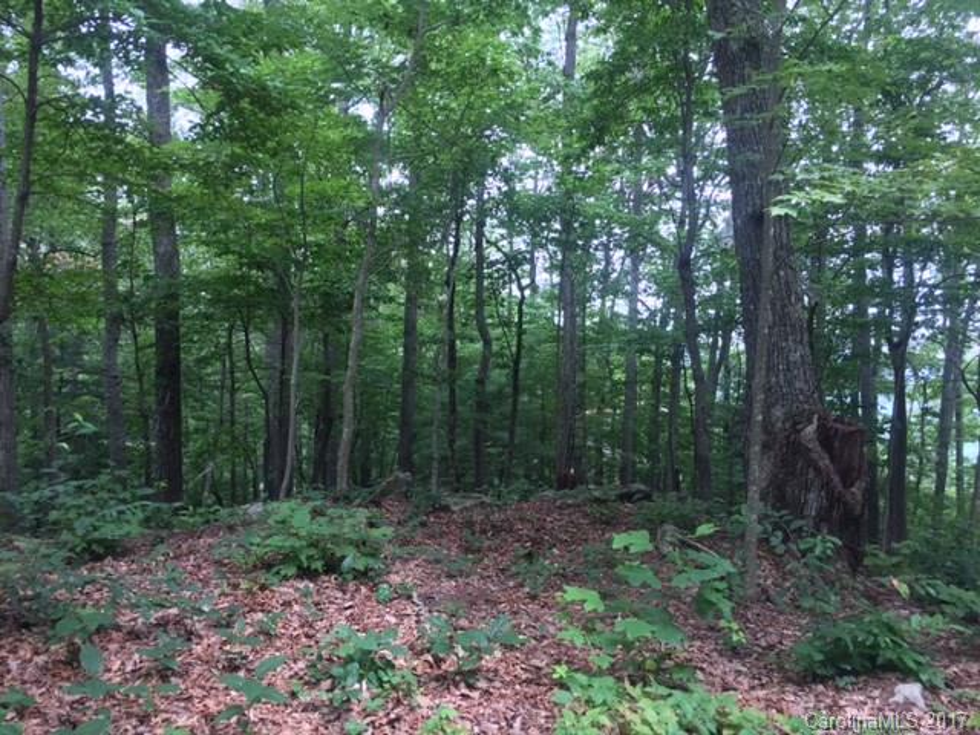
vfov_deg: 48.2
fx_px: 821
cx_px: 490
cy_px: 368
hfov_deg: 61.7
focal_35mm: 29
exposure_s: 1/40
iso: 32
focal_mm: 4.15
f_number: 2.2
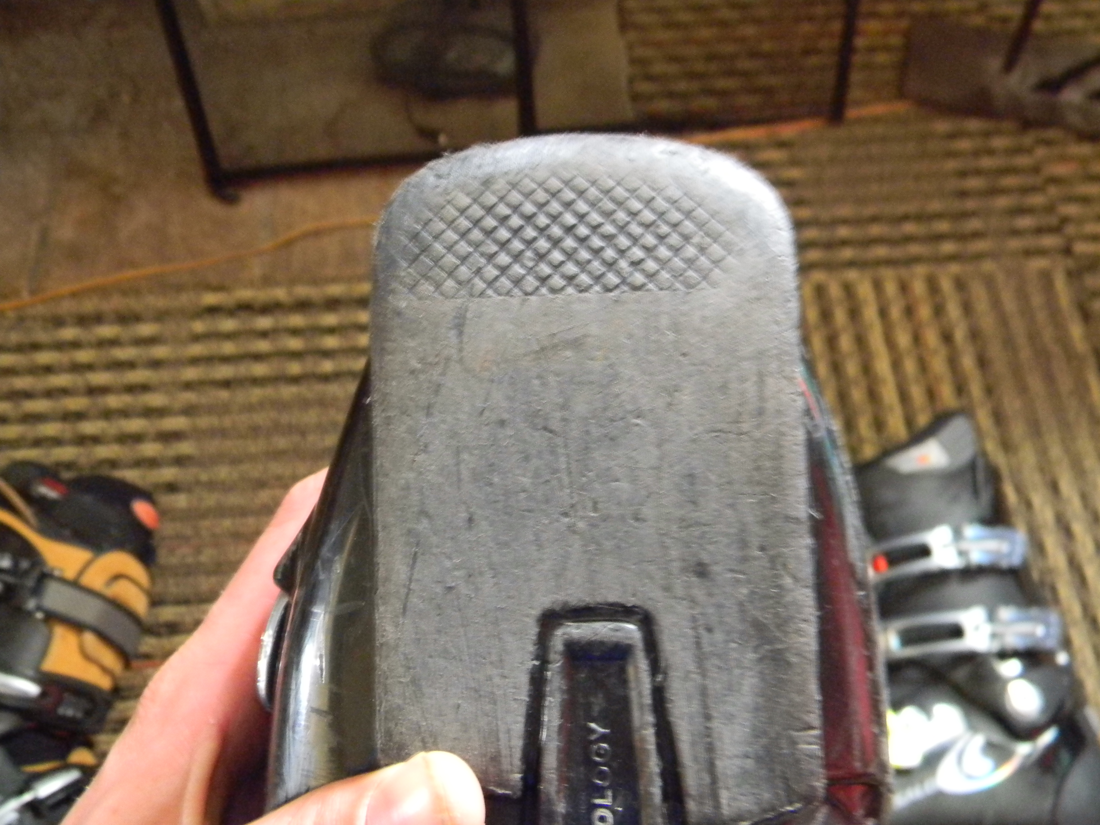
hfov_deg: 51.4
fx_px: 1144
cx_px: 550
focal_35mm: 36
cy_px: 412
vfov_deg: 39.7
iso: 200
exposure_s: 1
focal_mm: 6.4
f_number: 3.7
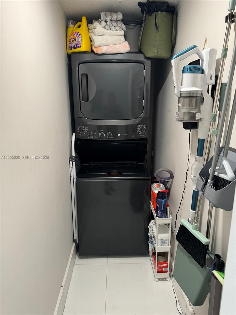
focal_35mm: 24
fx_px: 218
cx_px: 118
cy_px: 158
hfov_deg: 56.8
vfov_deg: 71.6
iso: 200
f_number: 1.78
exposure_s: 1/60
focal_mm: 6.76
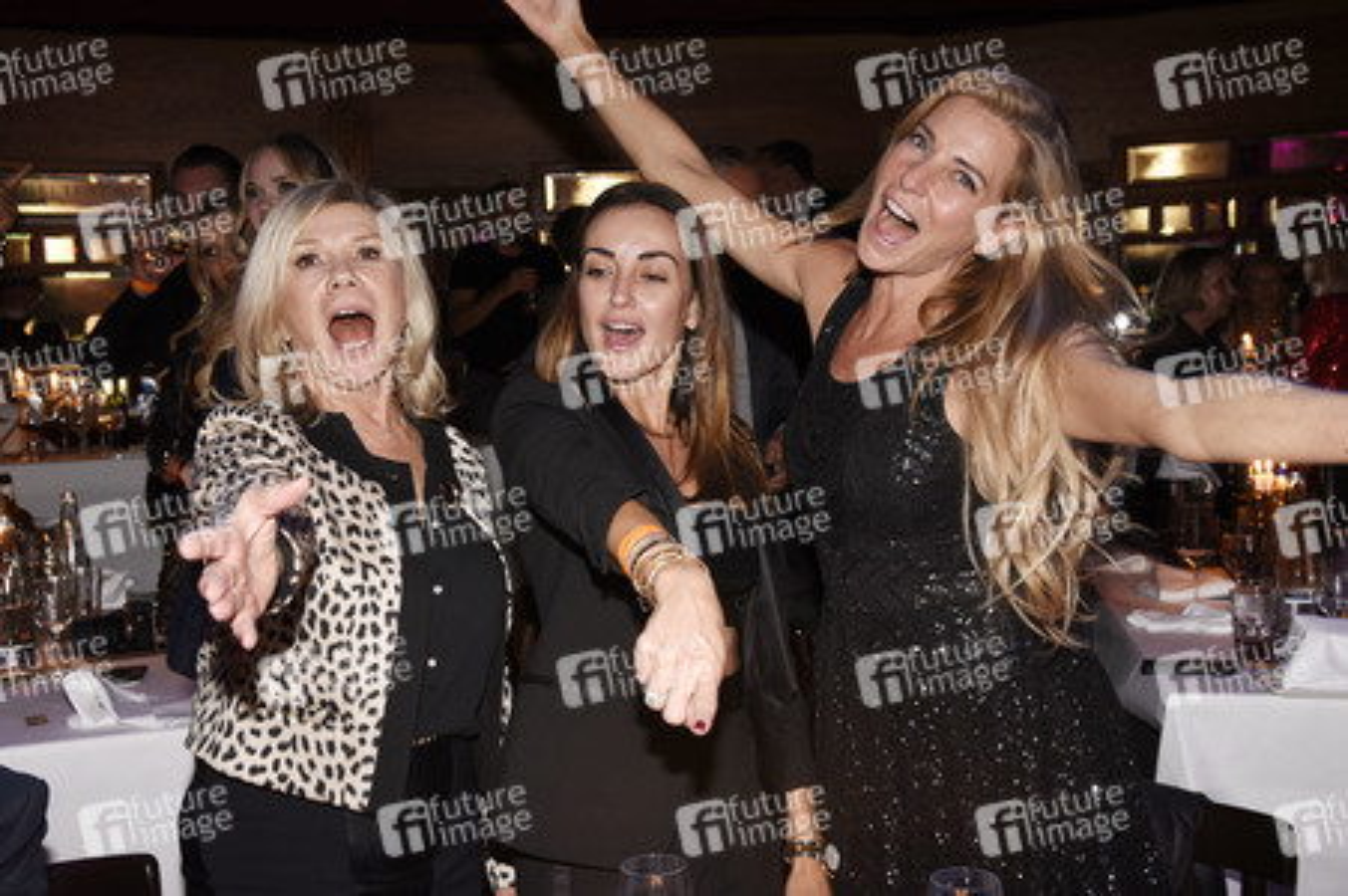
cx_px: 674
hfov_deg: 44.5
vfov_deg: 30.5
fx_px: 1646
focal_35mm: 44
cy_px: 448
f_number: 6.3
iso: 1600
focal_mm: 44
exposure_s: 1/40
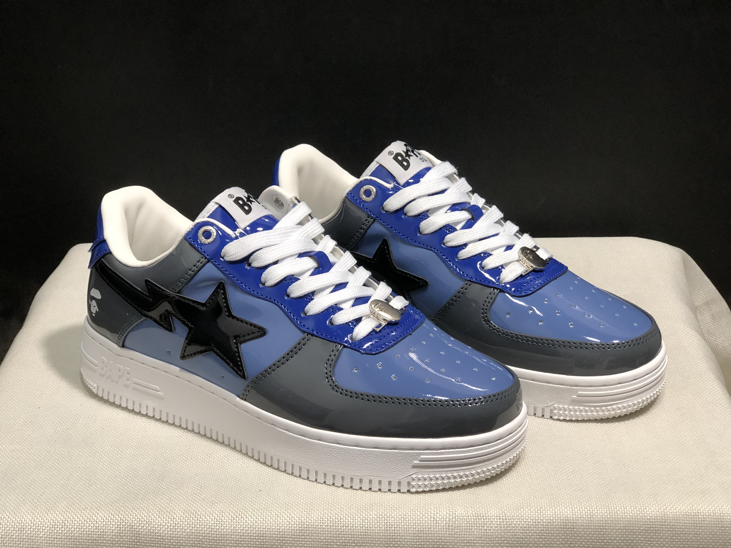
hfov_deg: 33.8
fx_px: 1204
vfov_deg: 25.7
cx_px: 366
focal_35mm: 57
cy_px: 274
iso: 125
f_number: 2.8
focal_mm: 6.6
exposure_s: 1/30
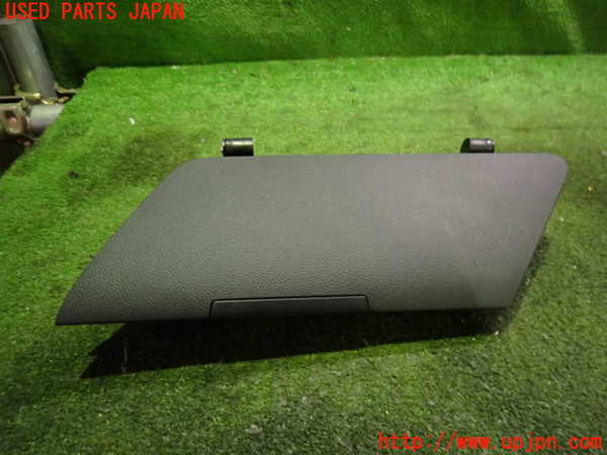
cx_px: 304
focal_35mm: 25
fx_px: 438
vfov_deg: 54.9
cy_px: 228
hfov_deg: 69.4
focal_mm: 4.5
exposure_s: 1/30
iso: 800
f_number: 2
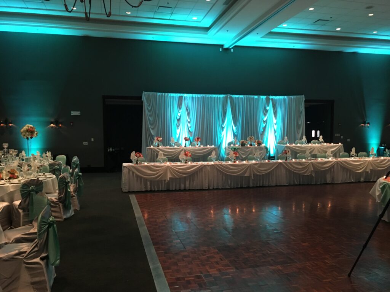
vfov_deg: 48.2
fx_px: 327
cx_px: 195
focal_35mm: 29
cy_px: 146
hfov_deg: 61.7
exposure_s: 1/17
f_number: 2.2
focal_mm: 4.15
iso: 200
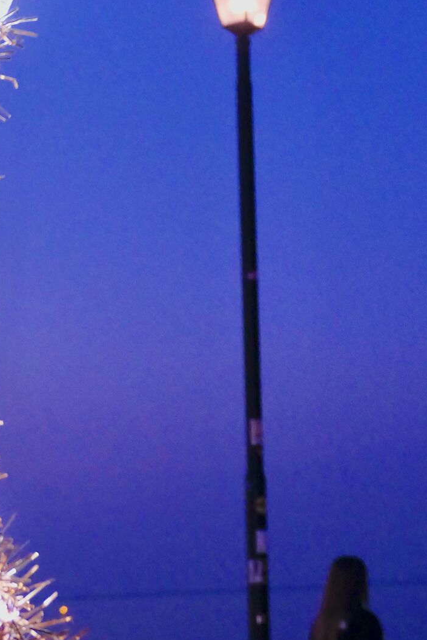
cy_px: 347
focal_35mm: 84
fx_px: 1494
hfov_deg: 16.2
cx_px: 331
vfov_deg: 24.2
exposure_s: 1/80
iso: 1250
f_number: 3.8
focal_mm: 13.7
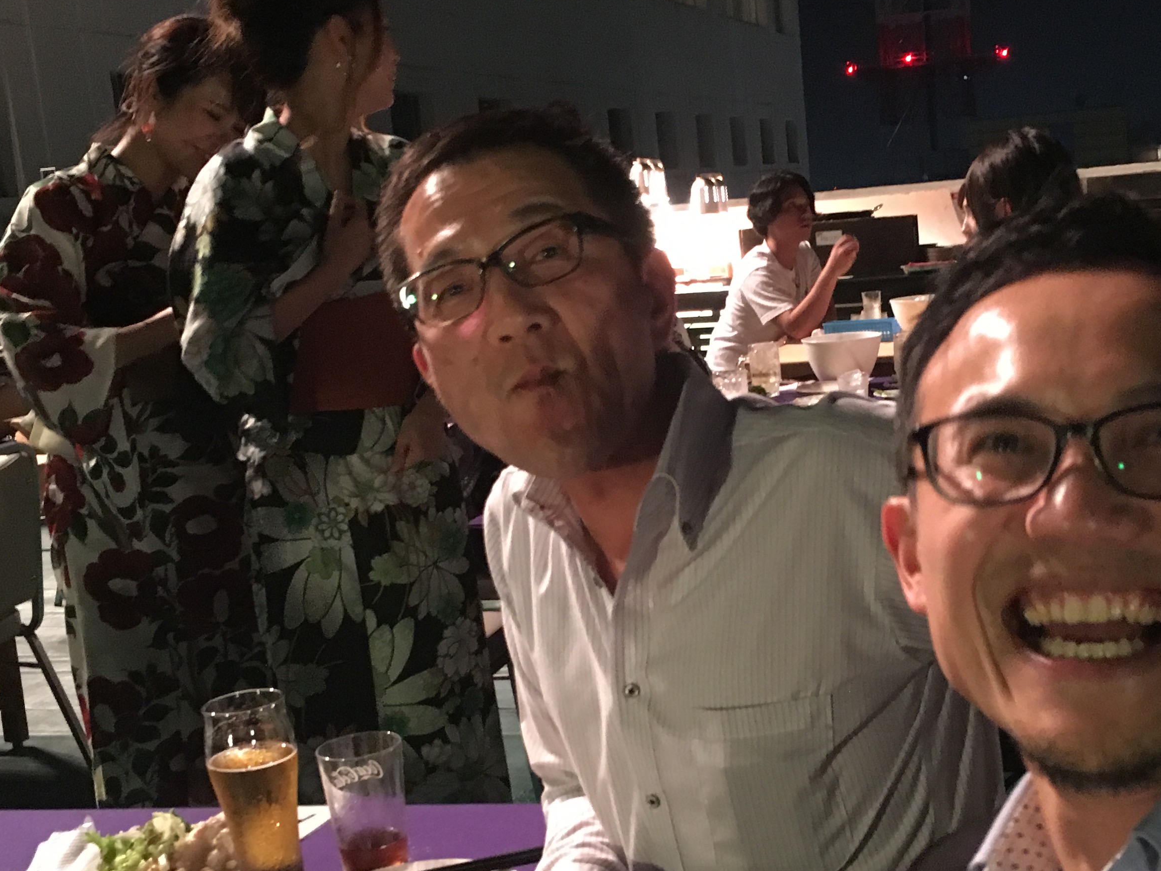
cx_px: 704
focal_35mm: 50
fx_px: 1677
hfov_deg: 38.0
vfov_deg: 29.0
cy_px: 514
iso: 500
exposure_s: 1/15
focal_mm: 4.15
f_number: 2.2
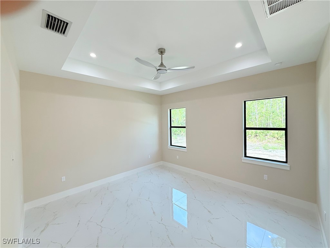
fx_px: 133
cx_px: 165
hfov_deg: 102.1
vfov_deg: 85.7
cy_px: 124
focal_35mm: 14
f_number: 2.2
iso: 100
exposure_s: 1/120
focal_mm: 2.22
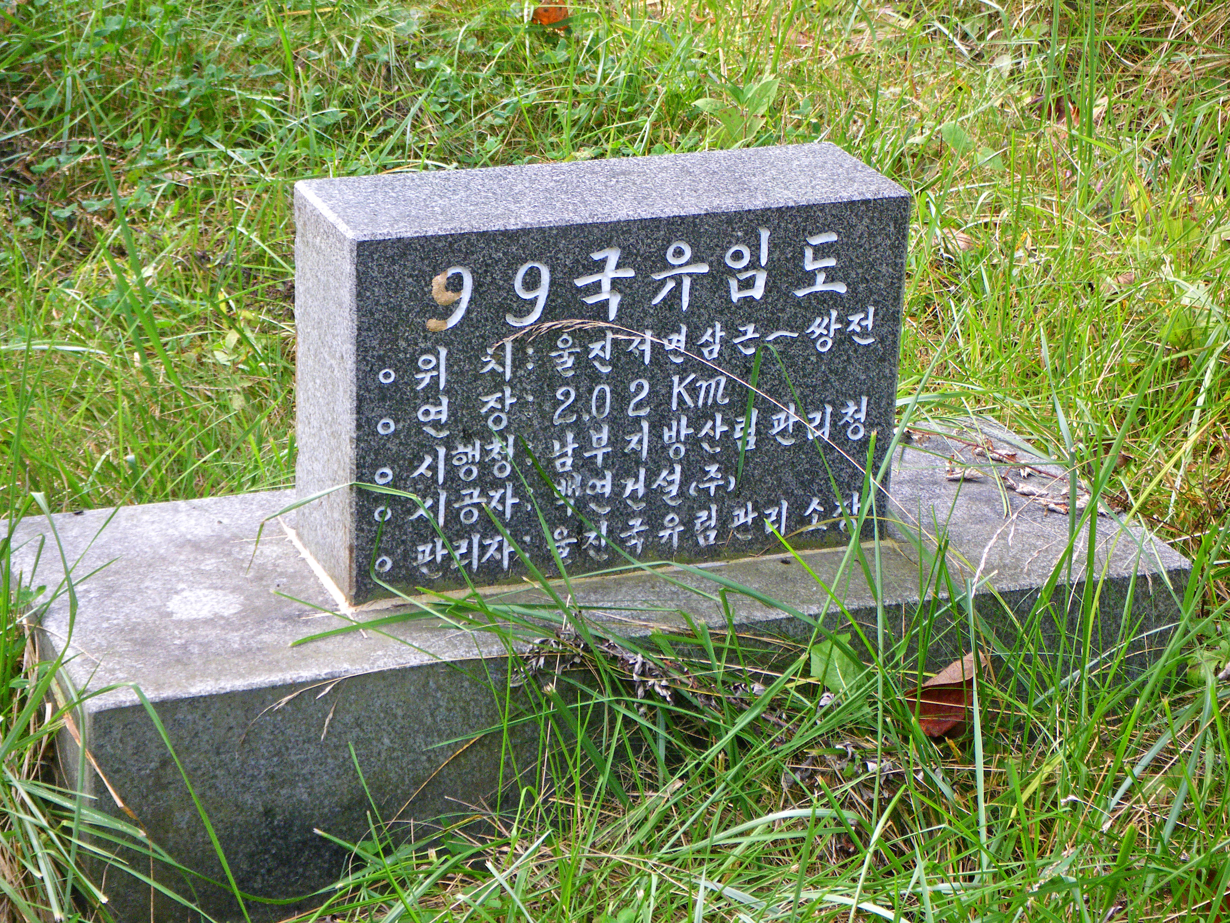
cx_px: 615
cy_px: 462
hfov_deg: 20.9
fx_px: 3340
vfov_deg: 15.7
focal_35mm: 94
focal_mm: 16.7
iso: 160
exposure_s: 1/125
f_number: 5
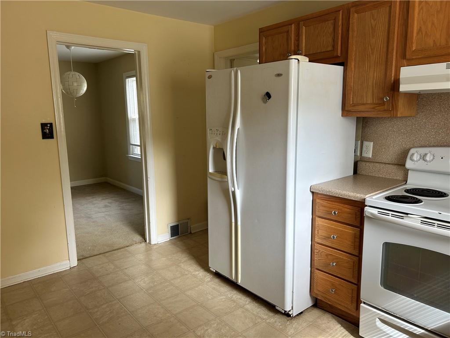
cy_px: 169
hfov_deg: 67.3
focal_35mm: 26
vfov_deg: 53.1
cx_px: 225
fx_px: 338
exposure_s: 1/121
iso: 80
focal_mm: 5.7
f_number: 1.5
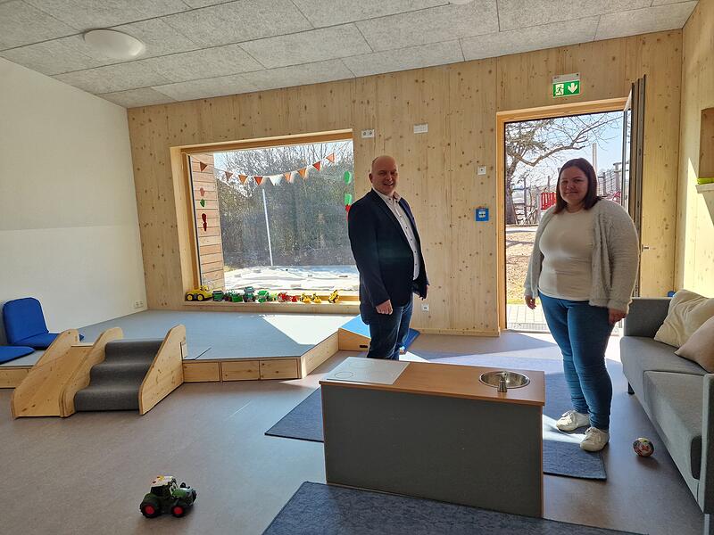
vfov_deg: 58.9
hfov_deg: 73.9
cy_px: 268
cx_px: 357
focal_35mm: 23
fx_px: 474
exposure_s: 1/180
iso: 50
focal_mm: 6.4
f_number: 1.8
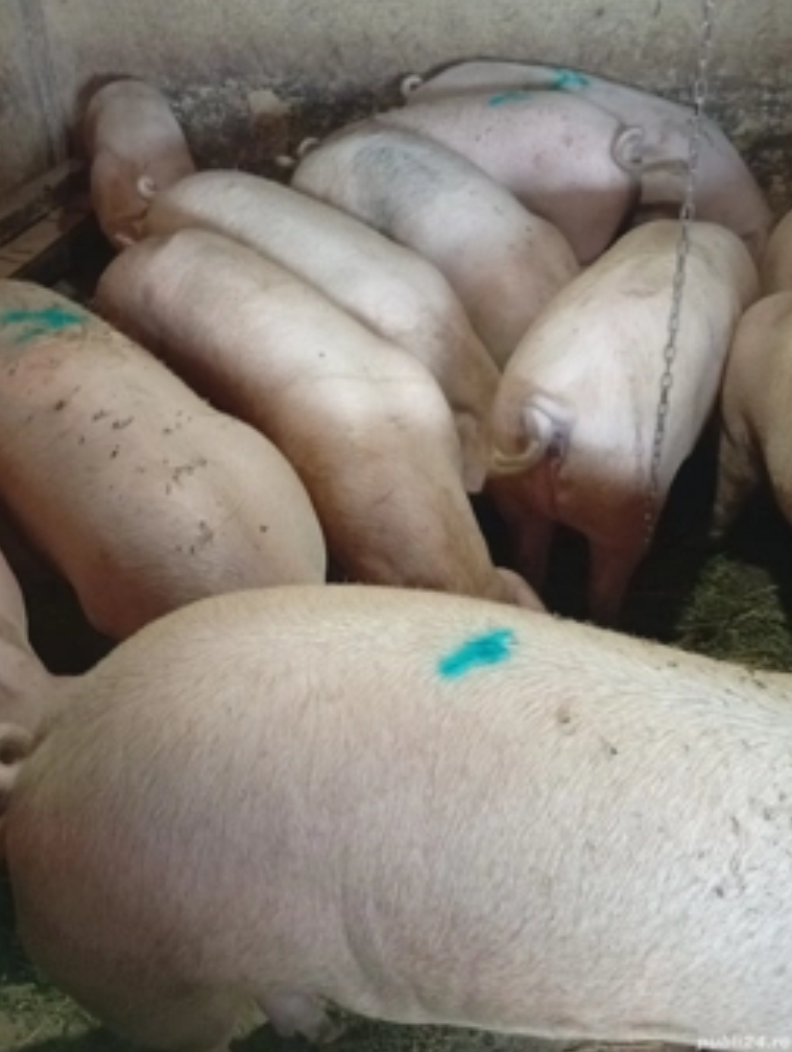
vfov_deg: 56.4
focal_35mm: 32
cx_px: 326
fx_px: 974
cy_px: 432
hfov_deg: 44.1
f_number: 1.8
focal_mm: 3.84
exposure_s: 1/33.3
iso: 618
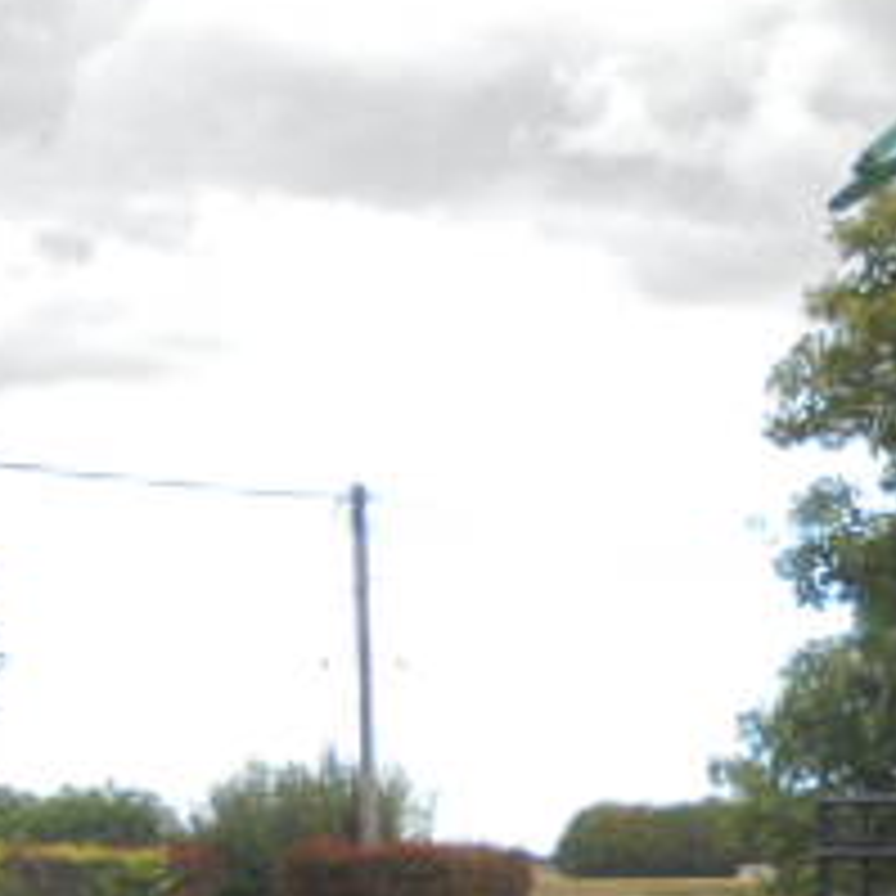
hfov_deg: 19.7
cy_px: 869
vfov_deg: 22.6
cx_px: 1409
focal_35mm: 74
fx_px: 2167
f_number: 3.5
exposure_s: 1/250
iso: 100
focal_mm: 4.6
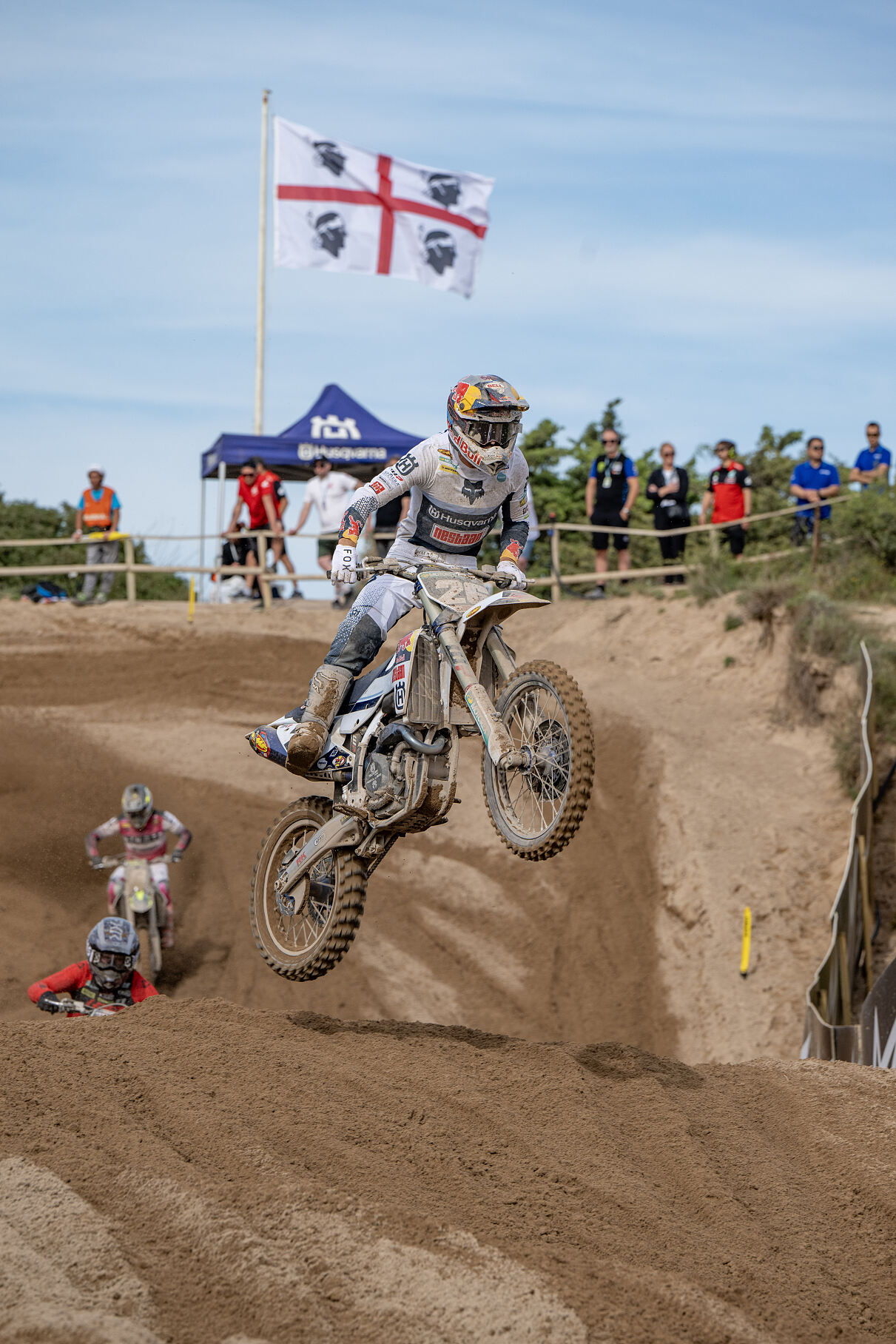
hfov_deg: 8.9
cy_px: 672
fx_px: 5785
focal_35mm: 155
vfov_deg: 13.2
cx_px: 448
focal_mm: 155
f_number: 5.6
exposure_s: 1/1250
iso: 200
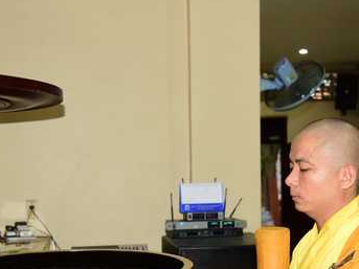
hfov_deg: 31.2
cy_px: 222
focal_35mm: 62
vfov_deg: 23.2
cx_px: 180
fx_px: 643
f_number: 4
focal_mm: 34
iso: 800
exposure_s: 1/50
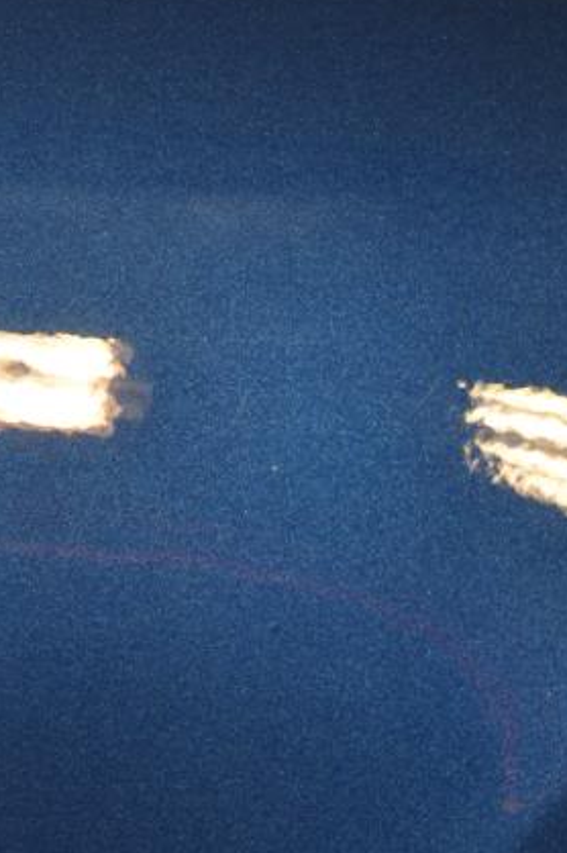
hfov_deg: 7.2
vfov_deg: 10.8
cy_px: 559
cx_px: 31
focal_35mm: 191
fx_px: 4520
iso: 200
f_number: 4.8
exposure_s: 1/60
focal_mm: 52
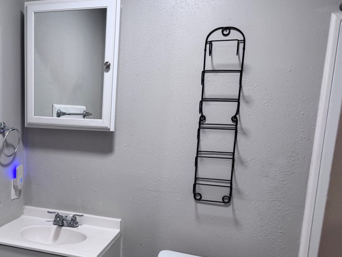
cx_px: 81
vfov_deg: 38.1
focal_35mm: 37
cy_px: 175
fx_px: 366
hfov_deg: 48.0
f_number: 1.78
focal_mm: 6.76
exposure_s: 1/120
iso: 160
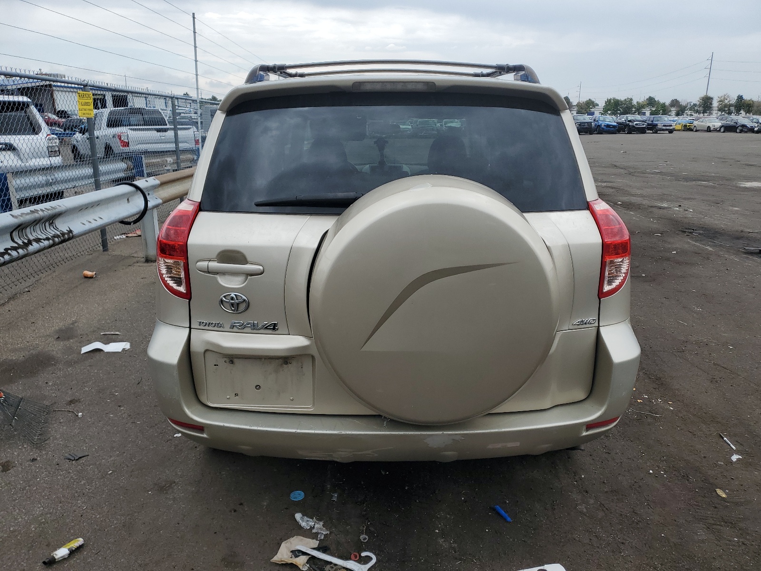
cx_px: 380
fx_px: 572
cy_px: 286
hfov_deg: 67.3
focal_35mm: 26
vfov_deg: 53.1
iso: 50
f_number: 1.5
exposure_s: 1/1429
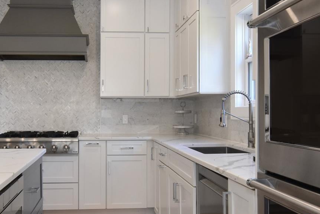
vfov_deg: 34.1
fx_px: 348
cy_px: 110
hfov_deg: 48.8
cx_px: 119
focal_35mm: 39
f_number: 8
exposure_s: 1/40
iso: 640
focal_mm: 11
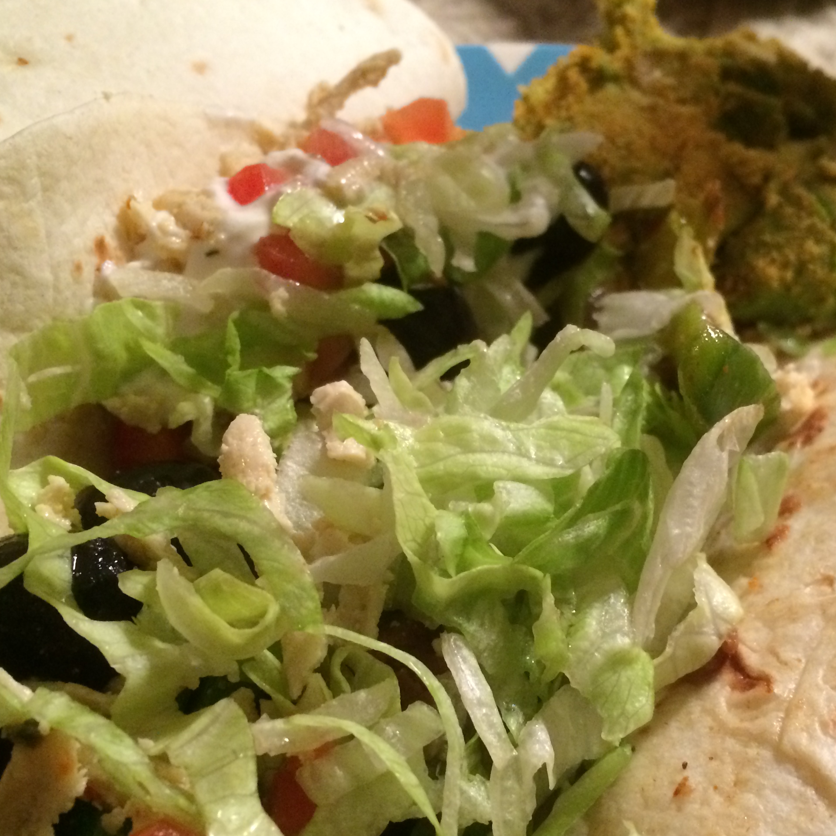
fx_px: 1230
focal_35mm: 45
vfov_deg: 37.4
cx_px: 543
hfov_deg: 37.2
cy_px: 503
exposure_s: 1/30
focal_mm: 4.12
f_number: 2.2
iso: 320
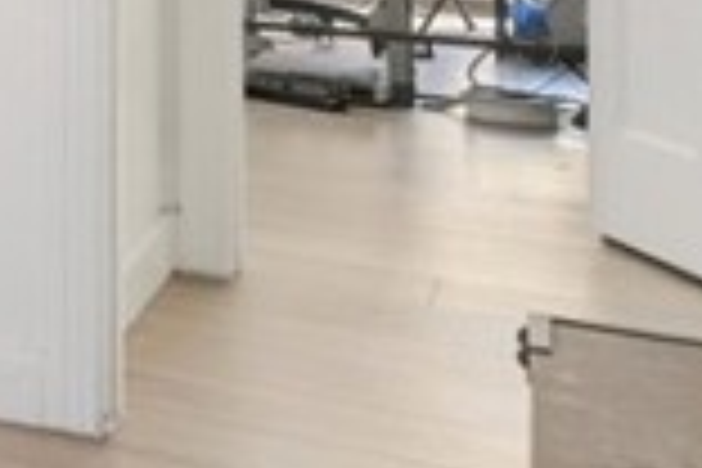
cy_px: -245
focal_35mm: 92
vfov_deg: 13.9
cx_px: -1426
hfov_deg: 11.4
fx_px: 1794
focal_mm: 14
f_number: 6.3
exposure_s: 1/125
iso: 320
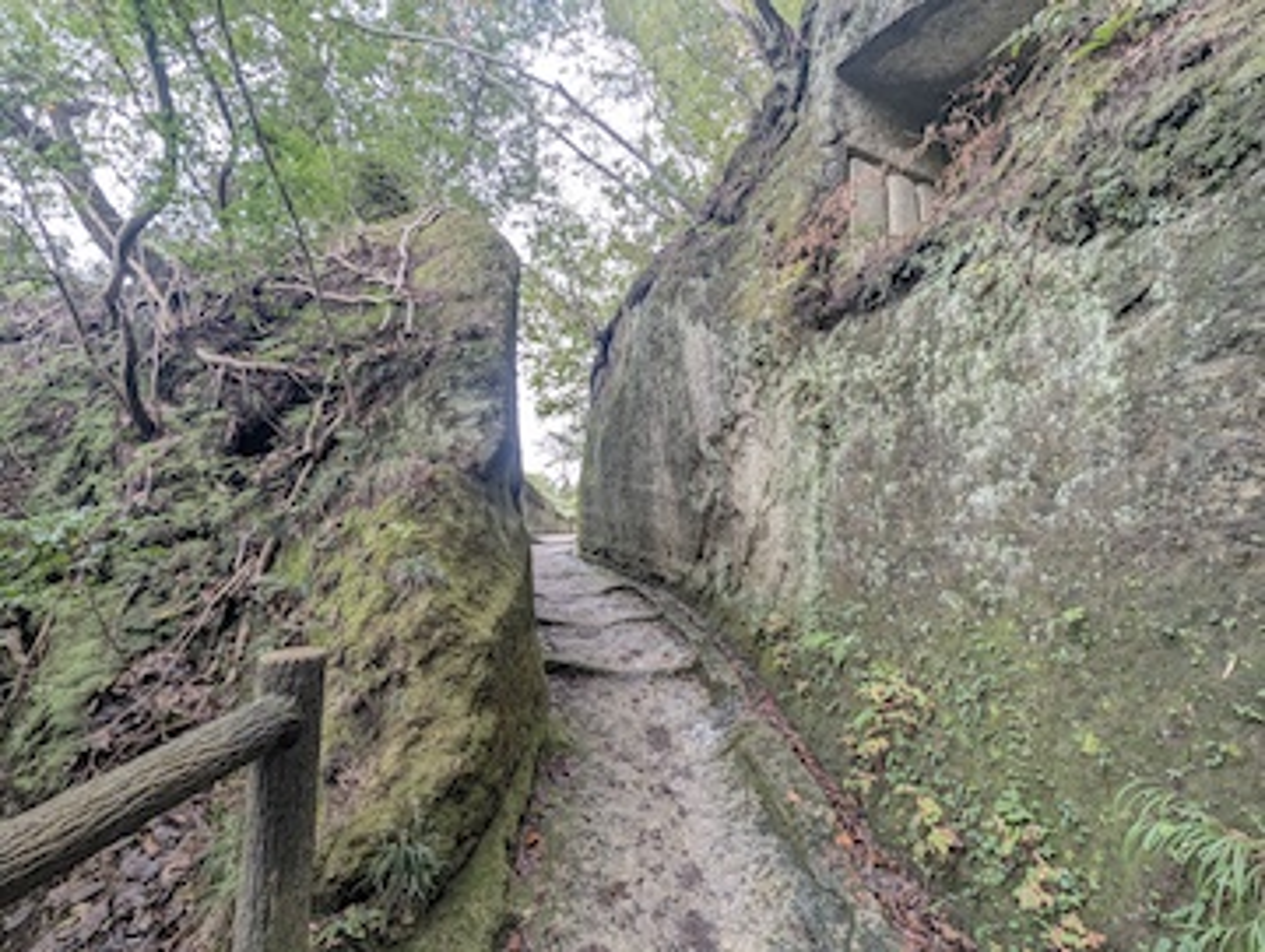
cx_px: 632
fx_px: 476
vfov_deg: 90.1
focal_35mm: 13
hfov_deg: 106.1
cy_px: 476
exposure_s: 1/60
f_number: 2.2
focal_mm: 1.95
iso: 49
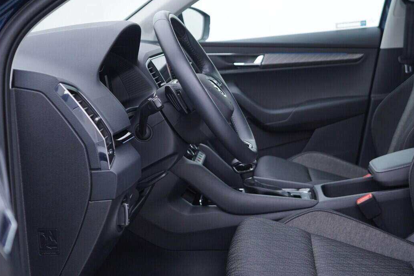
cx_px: 269
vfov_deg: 27.0
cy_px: 118
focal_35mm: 50
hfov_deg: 39.2
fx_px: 575
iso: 125
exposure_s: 1/40
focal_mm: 24
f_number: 2.8
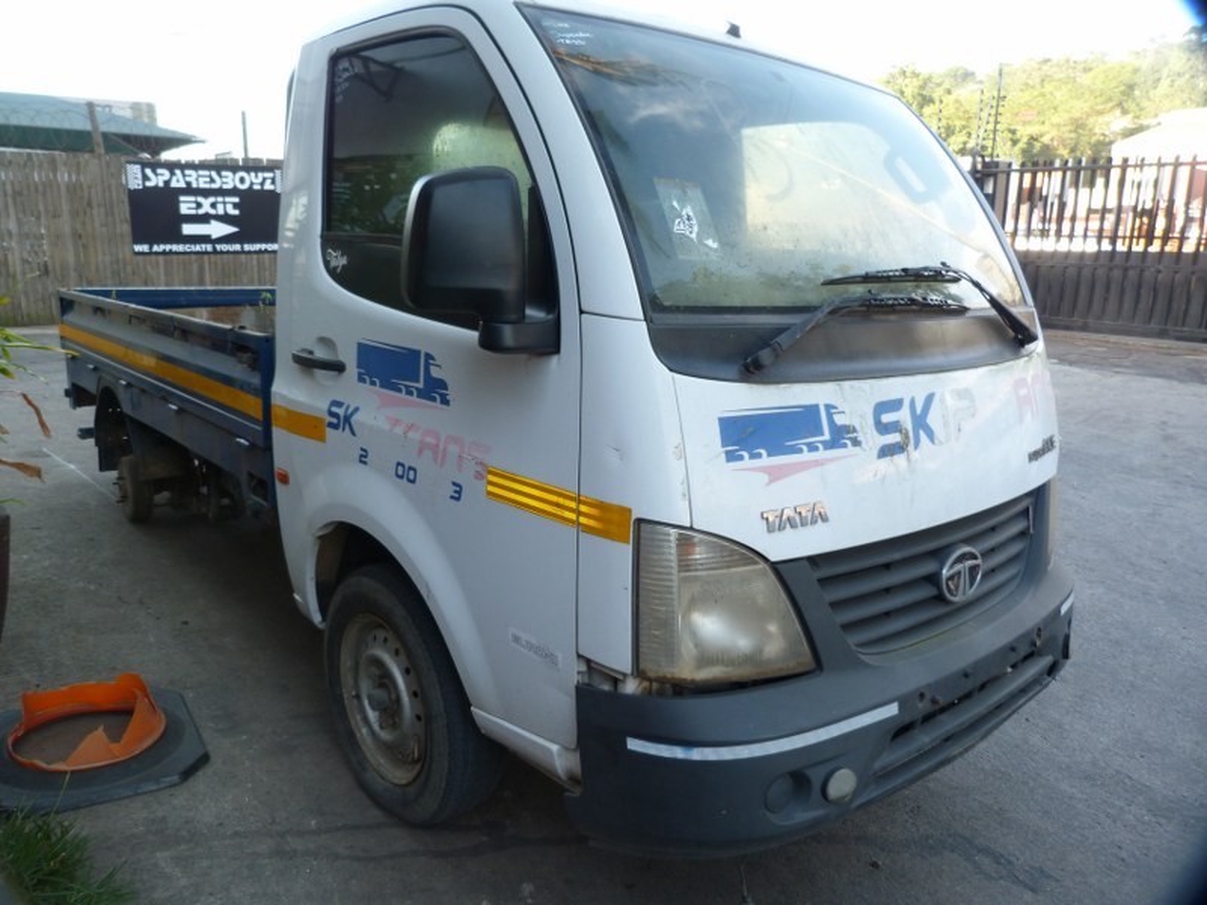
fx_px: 872
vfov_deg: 54.9
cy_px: 452
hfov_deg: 69.4
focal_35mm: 25
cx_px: 604
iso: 100
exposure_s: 1/60
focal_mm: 4.5
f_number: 2.8
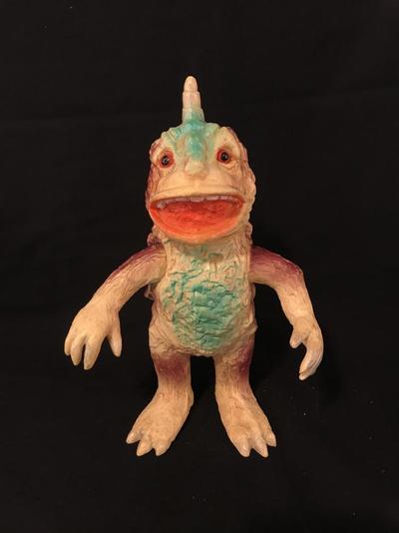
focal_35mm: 28
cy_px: 266
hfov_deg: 49.7
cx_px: 200
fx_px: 431
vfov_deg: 63.5
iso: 40
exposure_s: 1/20
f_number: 1.8
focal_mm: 4
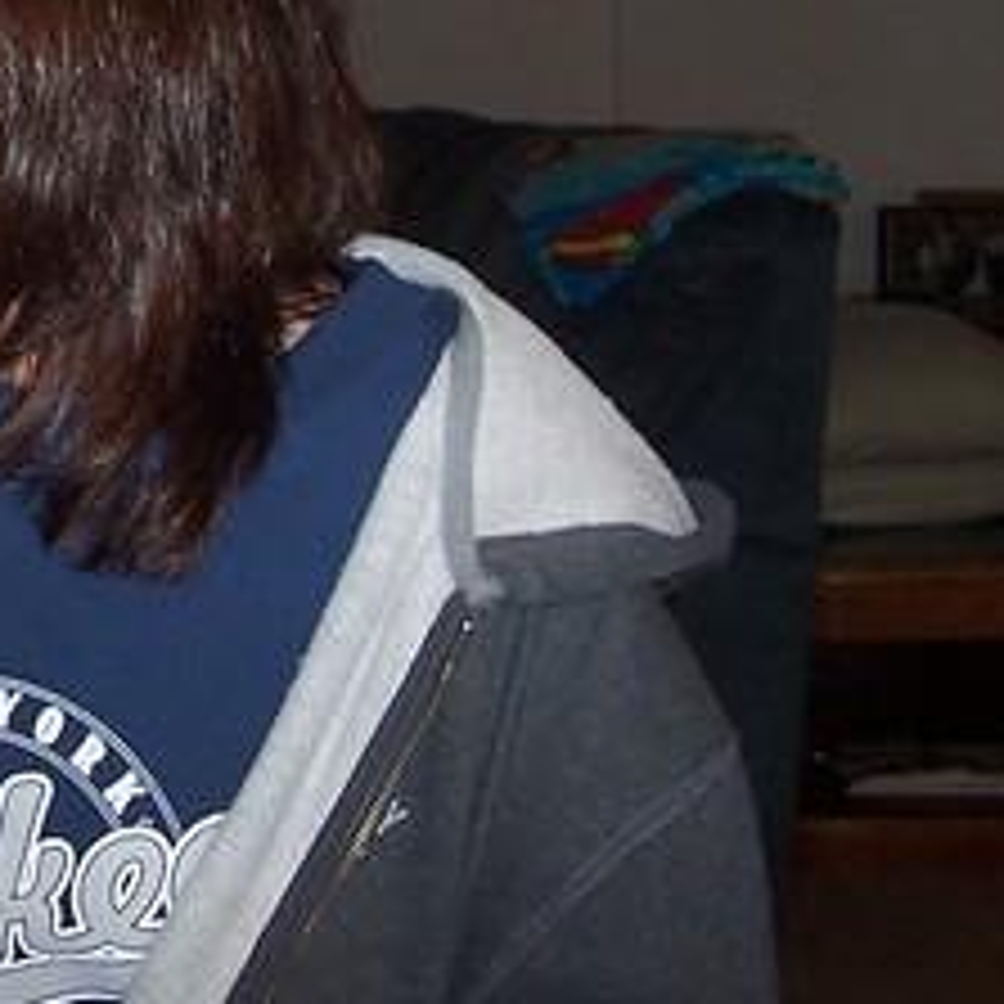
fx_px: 3085
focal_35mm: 94
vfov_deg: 18.0
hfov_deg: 17.9
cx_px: -50
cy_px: -5
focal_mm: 5.6
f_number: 2.8
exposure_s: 1/60
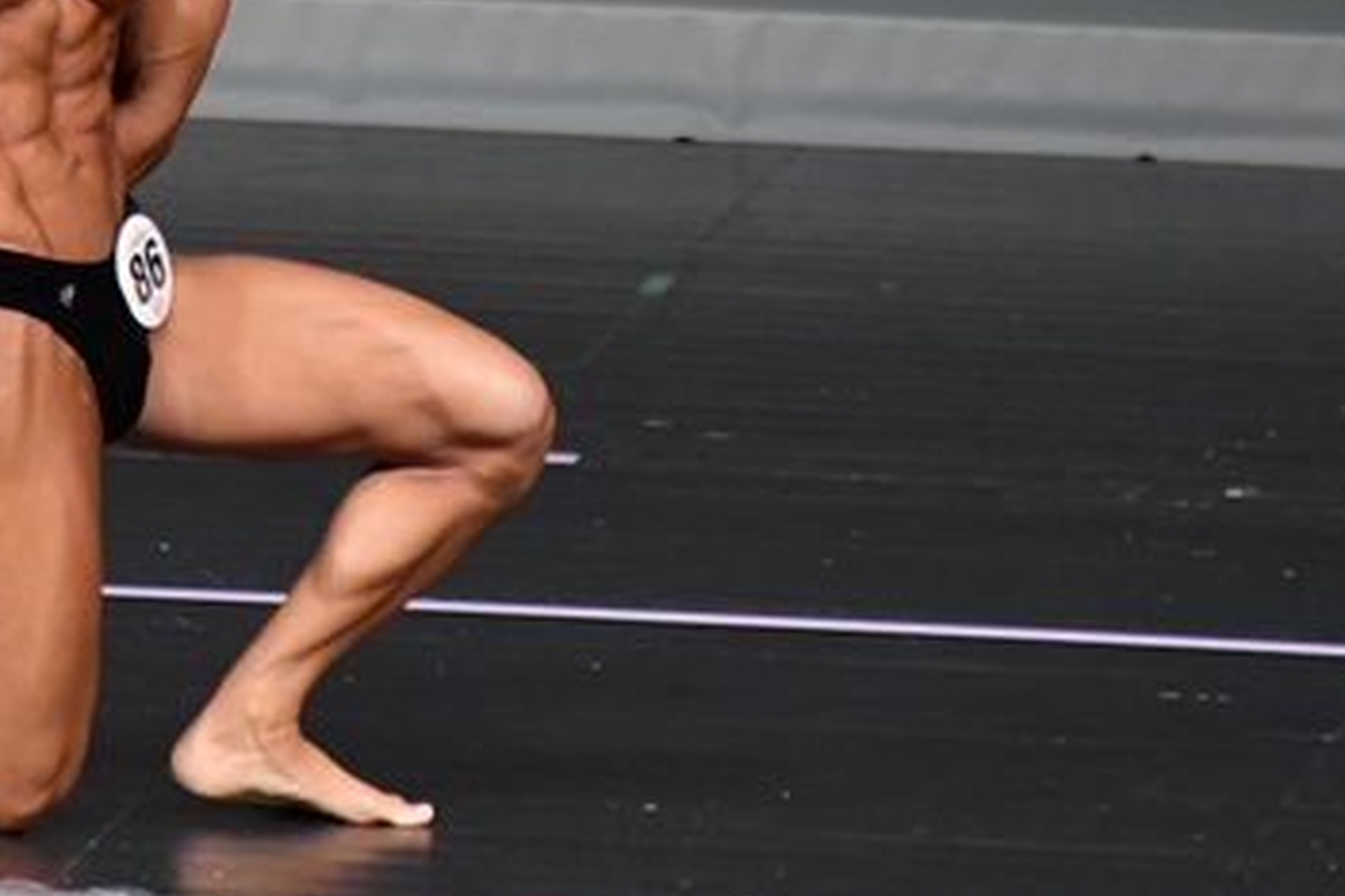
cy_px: 46
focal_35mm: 994
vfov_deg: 1.4
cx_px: 190
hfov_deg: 2.1
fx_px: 37134
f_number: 5.6
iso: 4000
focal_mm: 300
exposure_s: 1/400
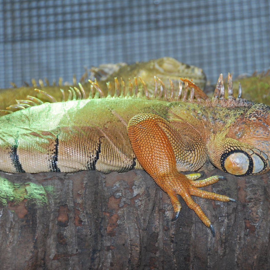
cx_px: 155
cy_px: 135
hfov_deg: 8.2
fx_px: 1888
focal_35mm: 214
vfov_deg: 8.2
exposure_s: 1/60
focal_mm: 112
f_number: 5.6
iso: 200
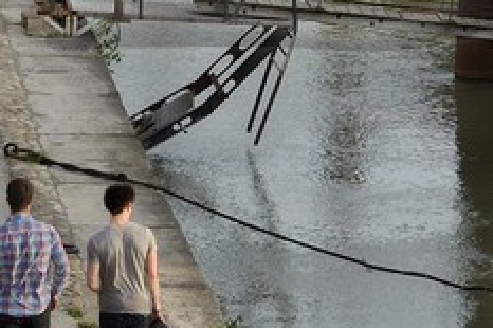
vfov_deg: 4.0
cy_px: -296
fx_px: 4694
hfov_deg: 6.0
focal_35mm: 343
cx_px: 643
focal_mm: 50
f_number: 8
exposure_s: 1/320
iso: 200
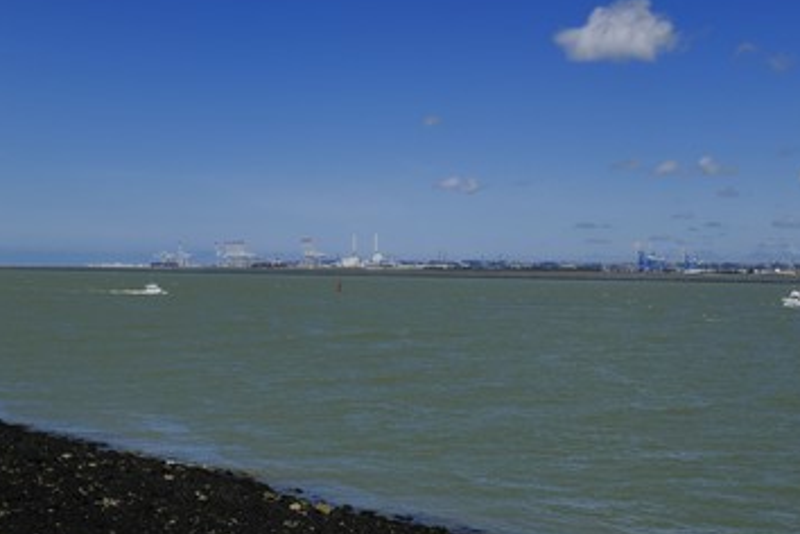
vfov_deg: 23.8
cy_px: 260
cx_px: 454
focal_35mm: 57
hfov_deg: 35.0
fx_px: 1267
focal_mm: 48
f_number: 18
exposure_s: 1/200
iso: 200
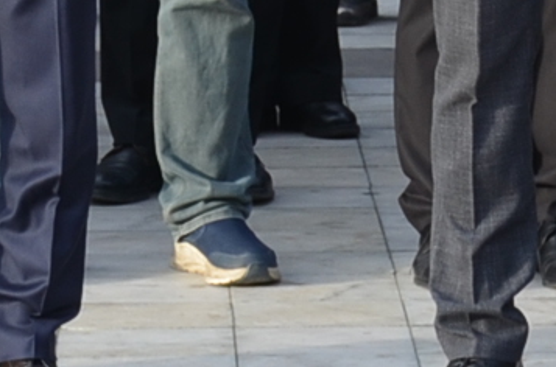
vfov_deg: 3.1
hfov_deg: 4.7
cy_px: -417
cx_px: 97
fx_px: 6700
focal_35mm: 435
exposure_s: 1/160
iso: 200
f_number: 6.3
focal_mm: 42
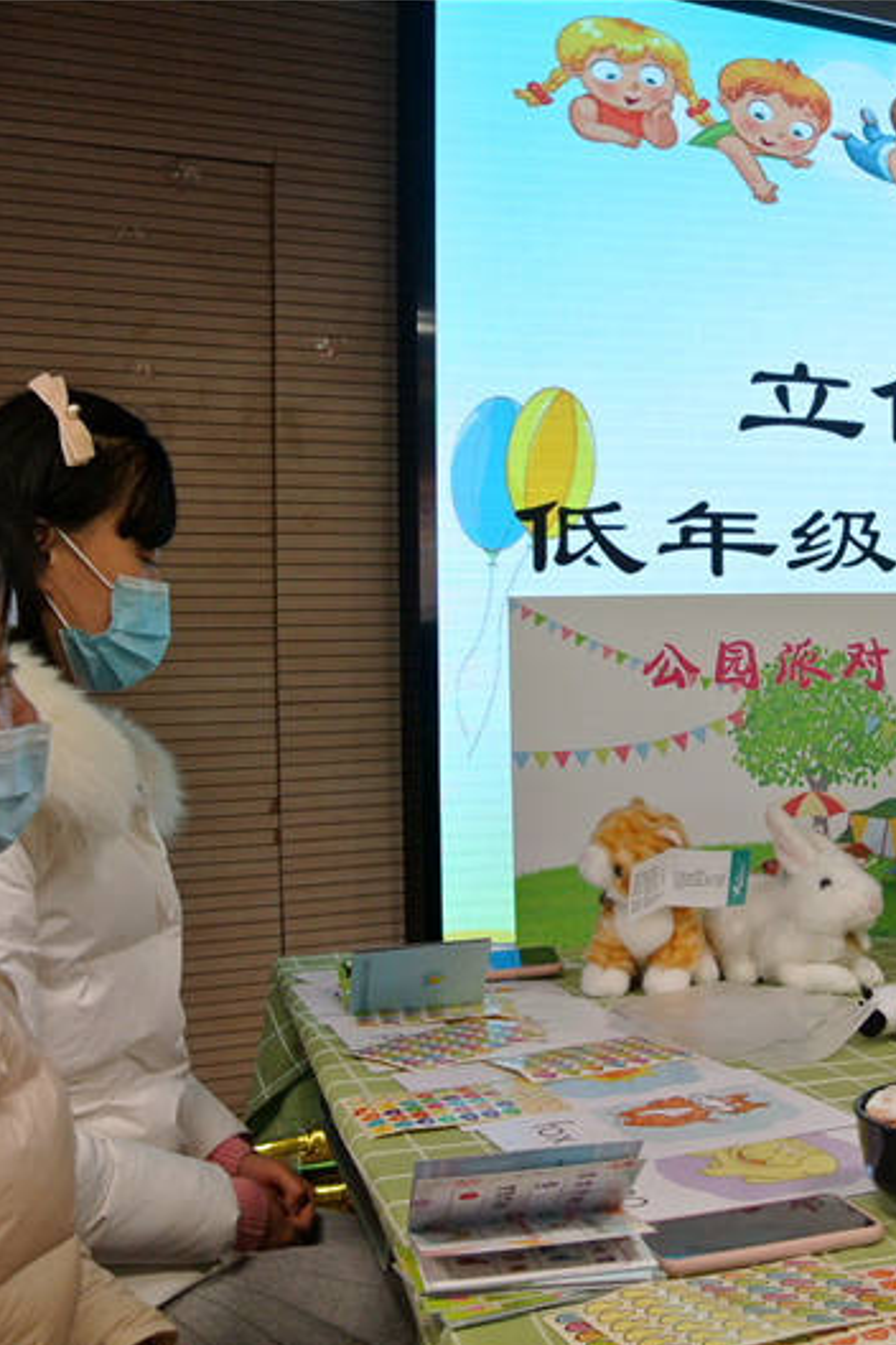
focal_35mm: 44
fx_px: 1643
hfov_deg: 29.8
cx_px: 725
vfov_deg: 44.5
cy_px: 679
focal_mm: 11
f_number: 3.5
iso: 400
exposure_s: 1/250
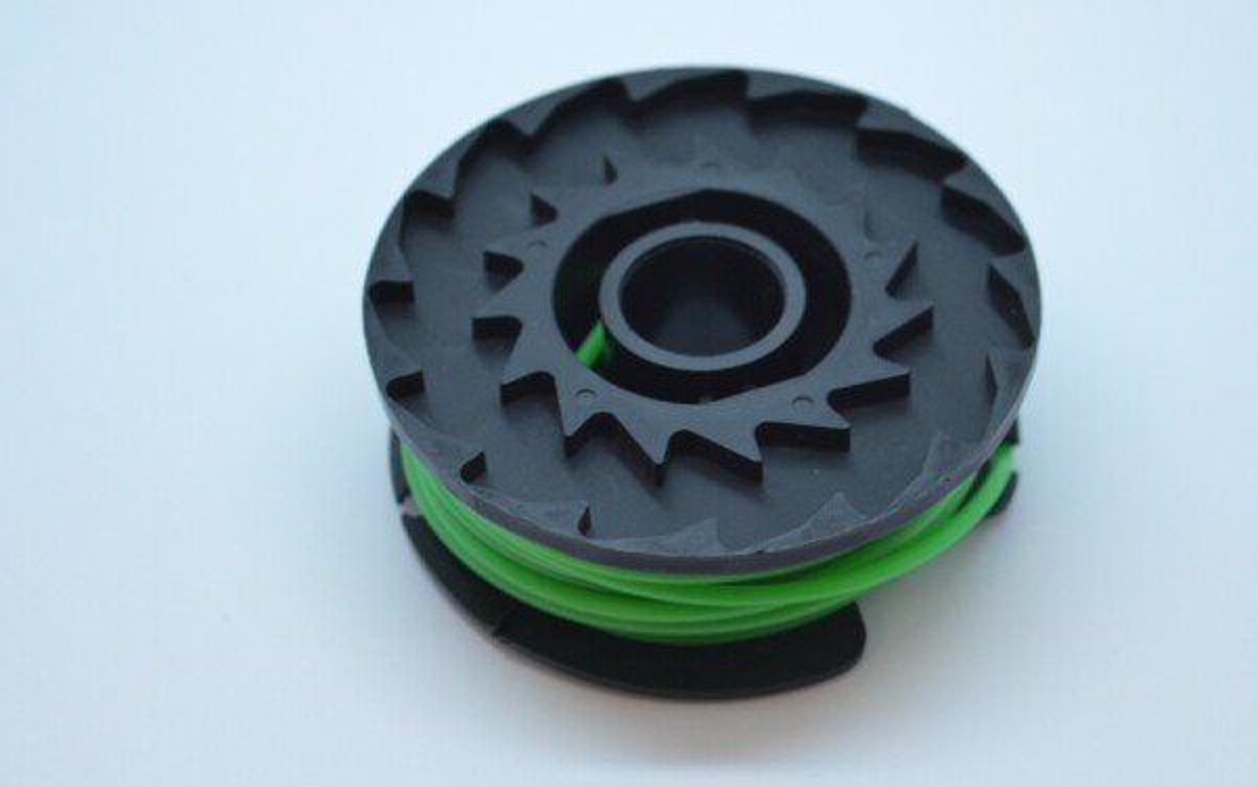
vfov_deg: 13.0
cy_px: 399
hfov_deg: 20.6
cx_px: 737
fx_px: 3450
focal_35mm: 101
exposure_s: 1/50
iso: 400
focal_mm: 55
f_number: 5.6
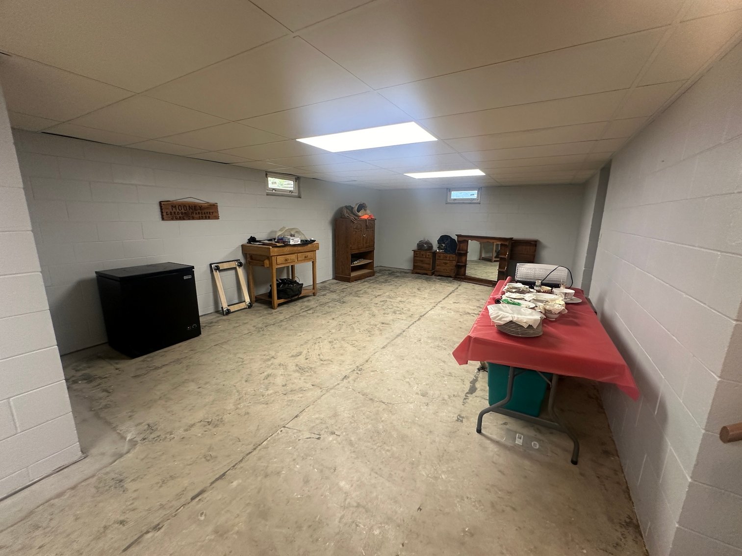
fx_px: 300
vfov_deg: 85.7
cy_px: 278
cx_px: 371
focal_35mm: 14
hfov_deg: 102.1
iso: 160
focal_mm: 2.22
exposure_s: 1/60
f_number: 2.2
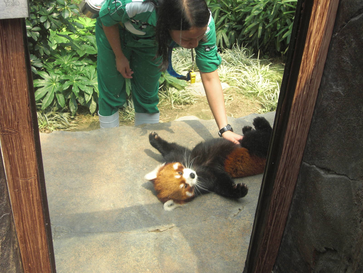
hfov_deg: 41.2
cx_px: 182
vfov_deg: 31.5
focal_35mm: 46
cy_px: 136
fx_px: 482
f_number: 3.3
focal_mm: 8.2
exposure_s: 1/100
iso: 50
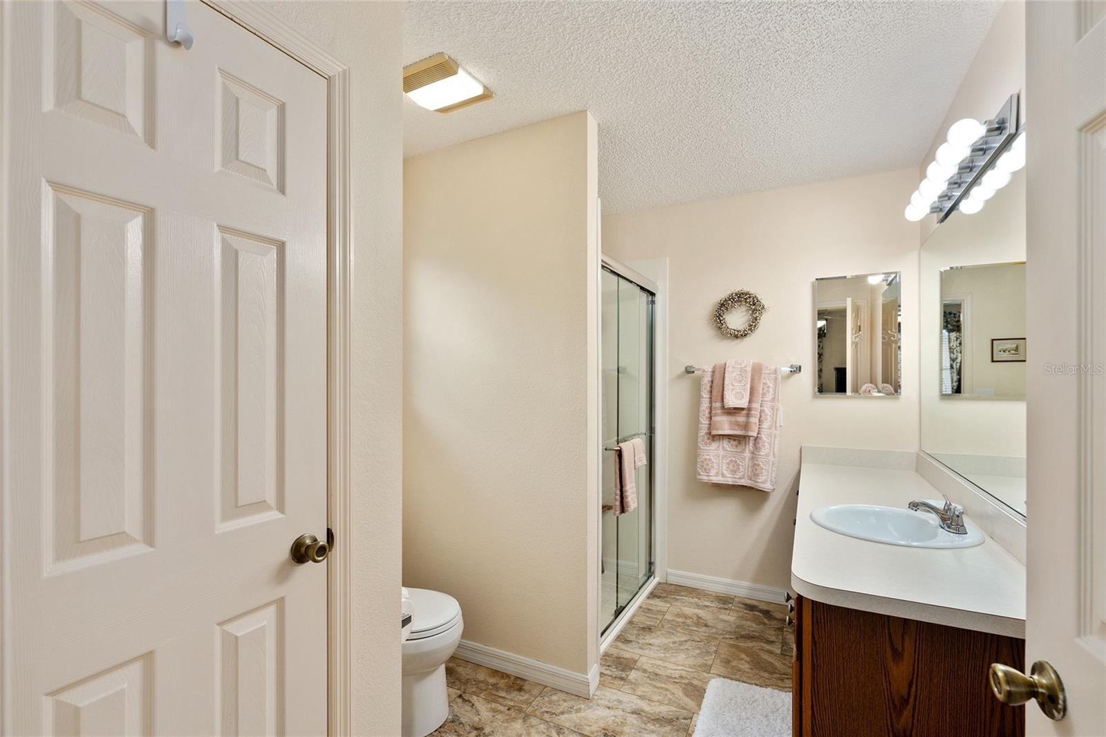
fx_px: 491
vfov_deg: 73.7
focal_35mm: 16
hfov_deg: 96.7
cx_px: 553
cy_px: 368
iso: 250
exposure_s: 1/20
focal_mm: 16
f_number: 6.3
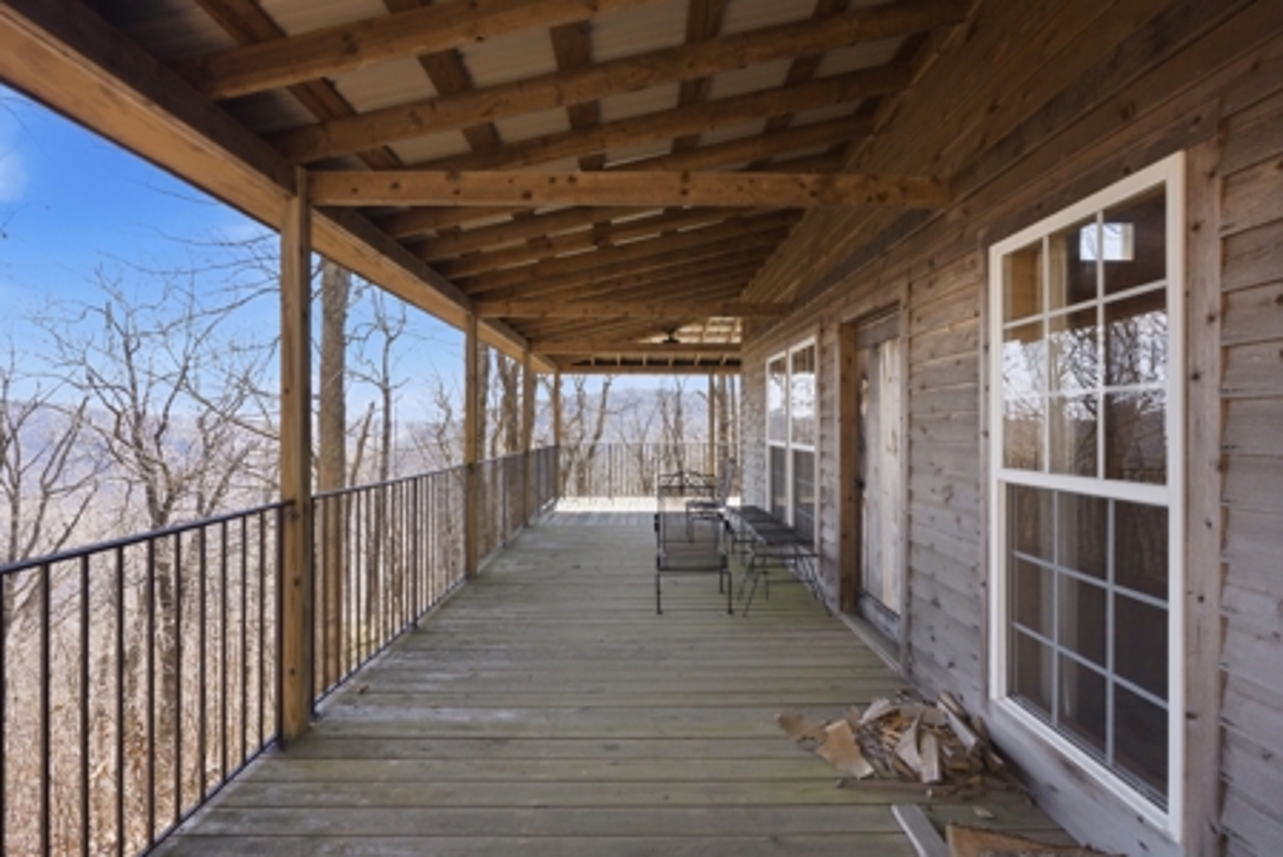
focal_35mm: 16
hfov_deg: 94.9
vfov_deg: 72.1
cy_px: 428
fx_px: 588
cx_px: 642
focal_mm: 16.5
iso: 1250
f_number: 6.3
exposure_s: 1/640
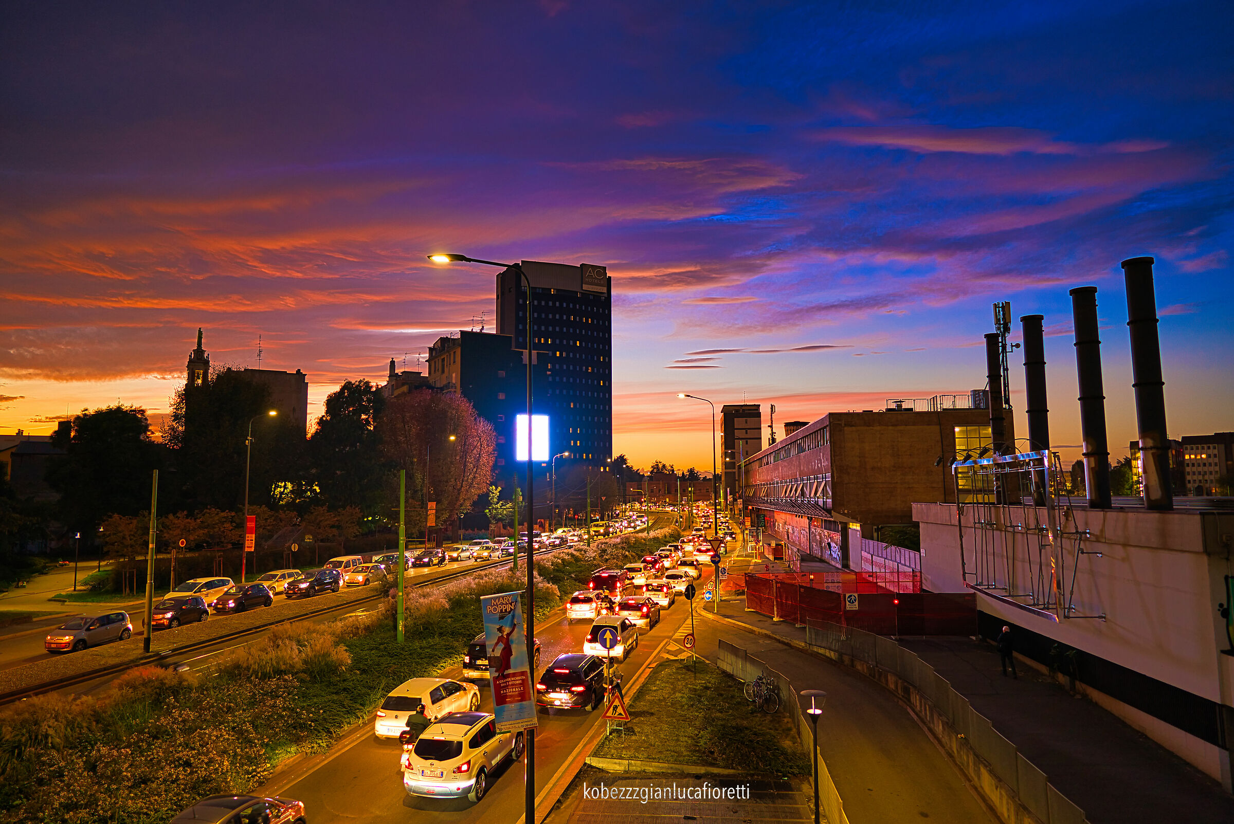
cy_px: 412
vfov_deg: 53.2
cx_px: 617
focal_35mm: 24
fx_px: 823
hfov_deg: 73.7
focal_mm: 24
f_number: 1.4
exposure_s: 1/30
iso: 100
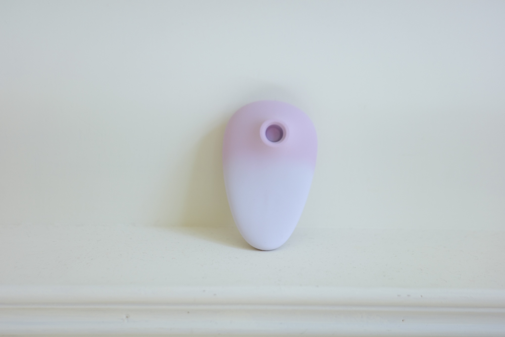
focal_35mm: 40
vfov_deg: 33.4
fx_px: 561
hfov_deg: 48.5
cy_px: 168
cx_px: 252
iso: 100
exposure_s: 1/125
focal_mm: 26
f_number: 2.8
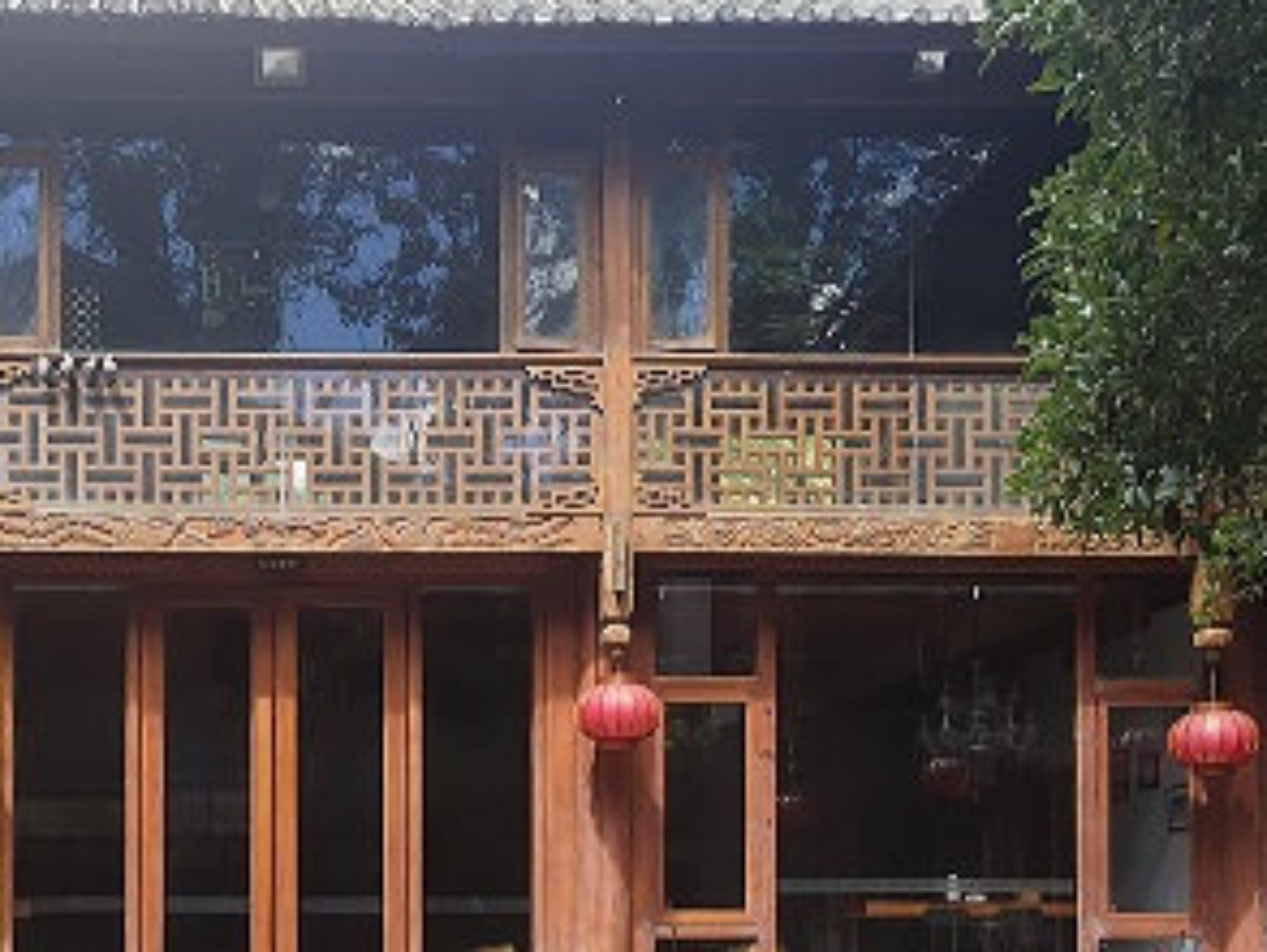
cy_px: 926
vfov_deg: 19.9
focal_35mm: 72
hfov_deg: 26.5
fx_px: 2637
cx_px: 259
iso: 52
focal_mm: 4.35
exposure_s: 1/1041
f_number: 1.8
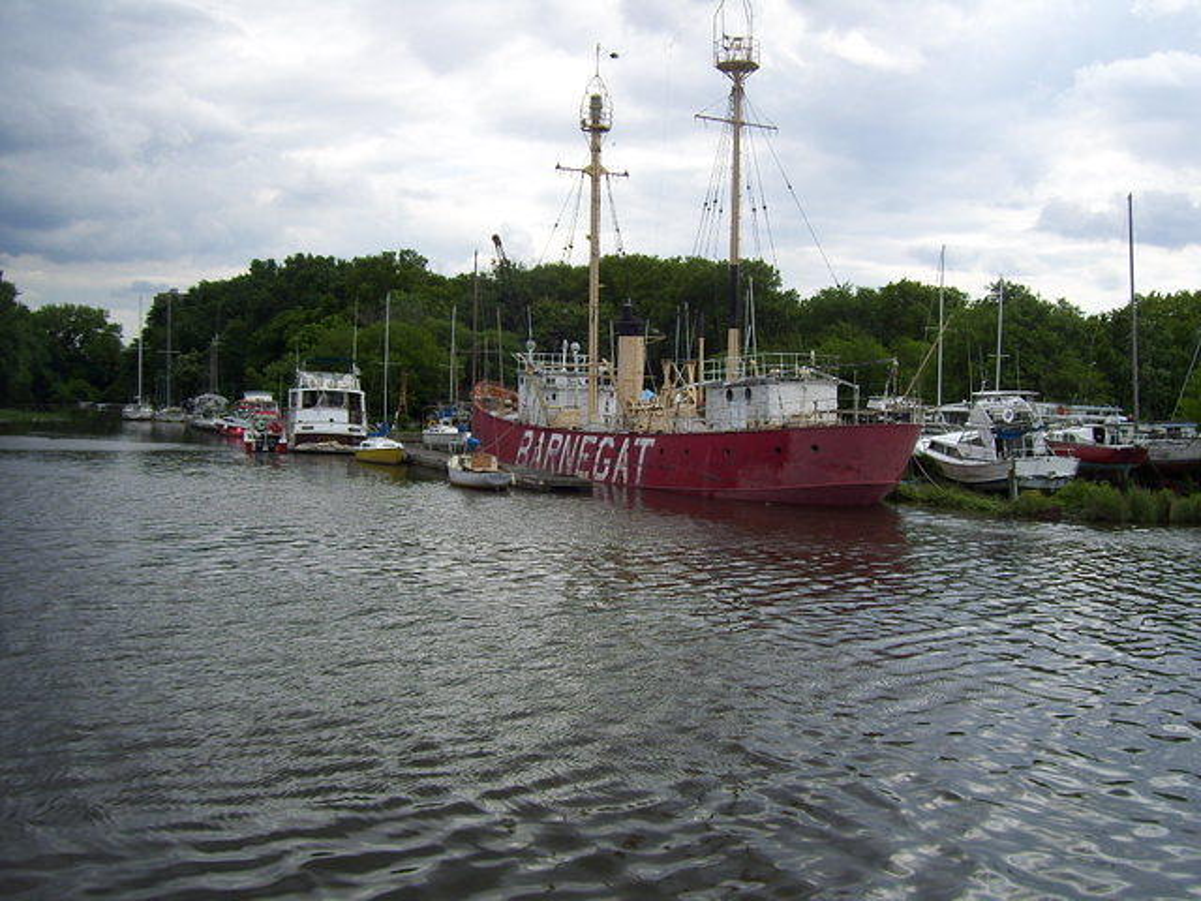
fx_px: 1249
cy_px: 450
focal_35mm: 36
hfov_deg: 51.4
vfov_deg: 39.7
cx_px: 600
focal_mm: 6
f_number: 4.8
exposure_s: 1/500
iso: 80
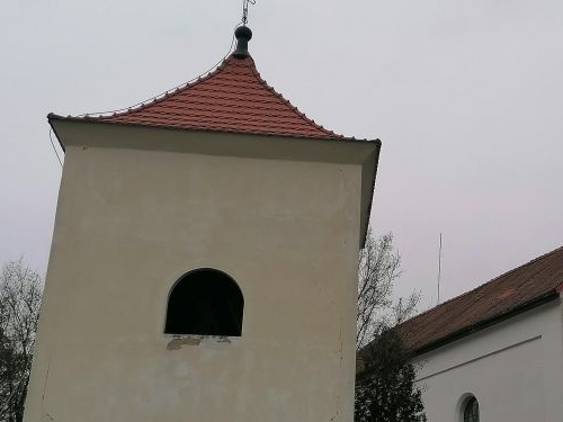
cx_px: 485
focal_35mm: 62
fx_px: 1008
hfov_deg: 30.1
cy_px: 232
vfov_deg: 23.6
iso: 50
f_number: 1.8
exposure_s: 1/363
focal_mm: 4.75
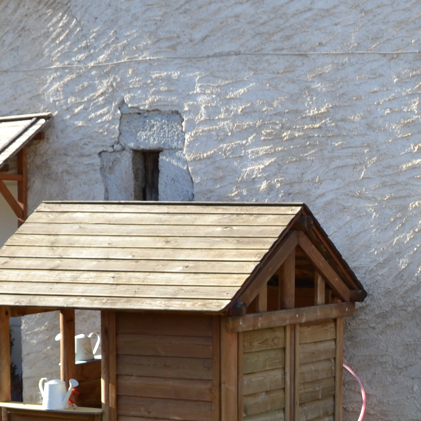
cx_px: 382
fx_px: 1356
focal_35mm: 99
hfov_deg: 17.4
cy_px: 370
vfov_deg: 17.4
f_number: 5.6
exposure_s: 1/125
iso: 100
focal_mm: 21
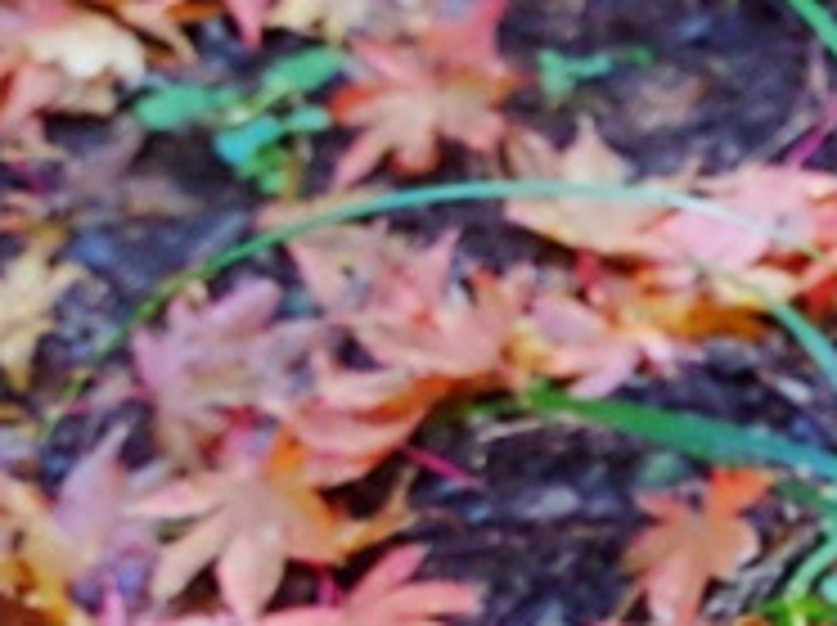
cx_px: 1206
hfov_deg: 11.6
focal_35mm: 164
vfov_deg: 9.0
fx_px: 3960
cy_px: 581
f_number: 4
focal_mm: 21
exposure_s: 1/100
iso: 2000
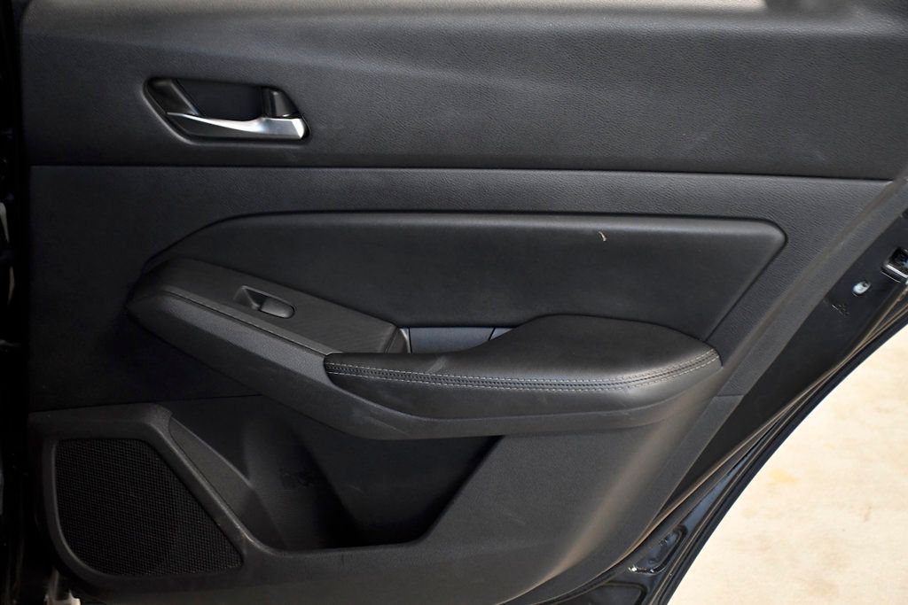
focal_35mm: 67
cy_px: 302
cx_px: 454
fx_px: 1690
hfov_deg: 30.1
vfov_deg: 20.3
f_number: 4.5
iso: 2500
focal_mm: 45
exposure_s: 1/250
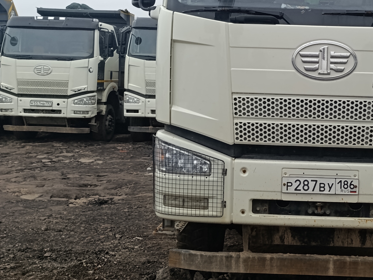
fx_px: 583
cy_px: 100
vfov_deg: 27.0
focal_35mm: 54
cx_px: 298
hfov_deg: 34.4
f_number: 1.6
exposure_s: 1/100
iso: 80
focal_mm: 6.14
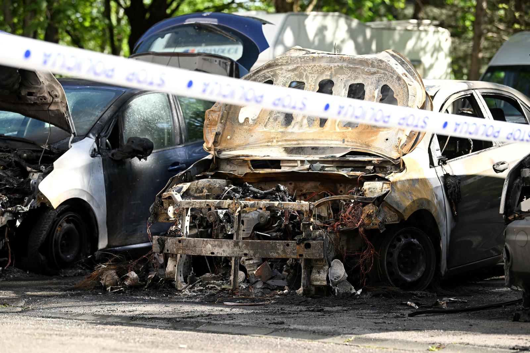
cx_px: 265
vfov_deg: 10.6
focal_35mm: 130
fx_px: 1914
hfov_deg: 15.8
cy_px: 176
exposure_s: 1/2500
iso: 1000
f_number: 4
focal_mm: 130
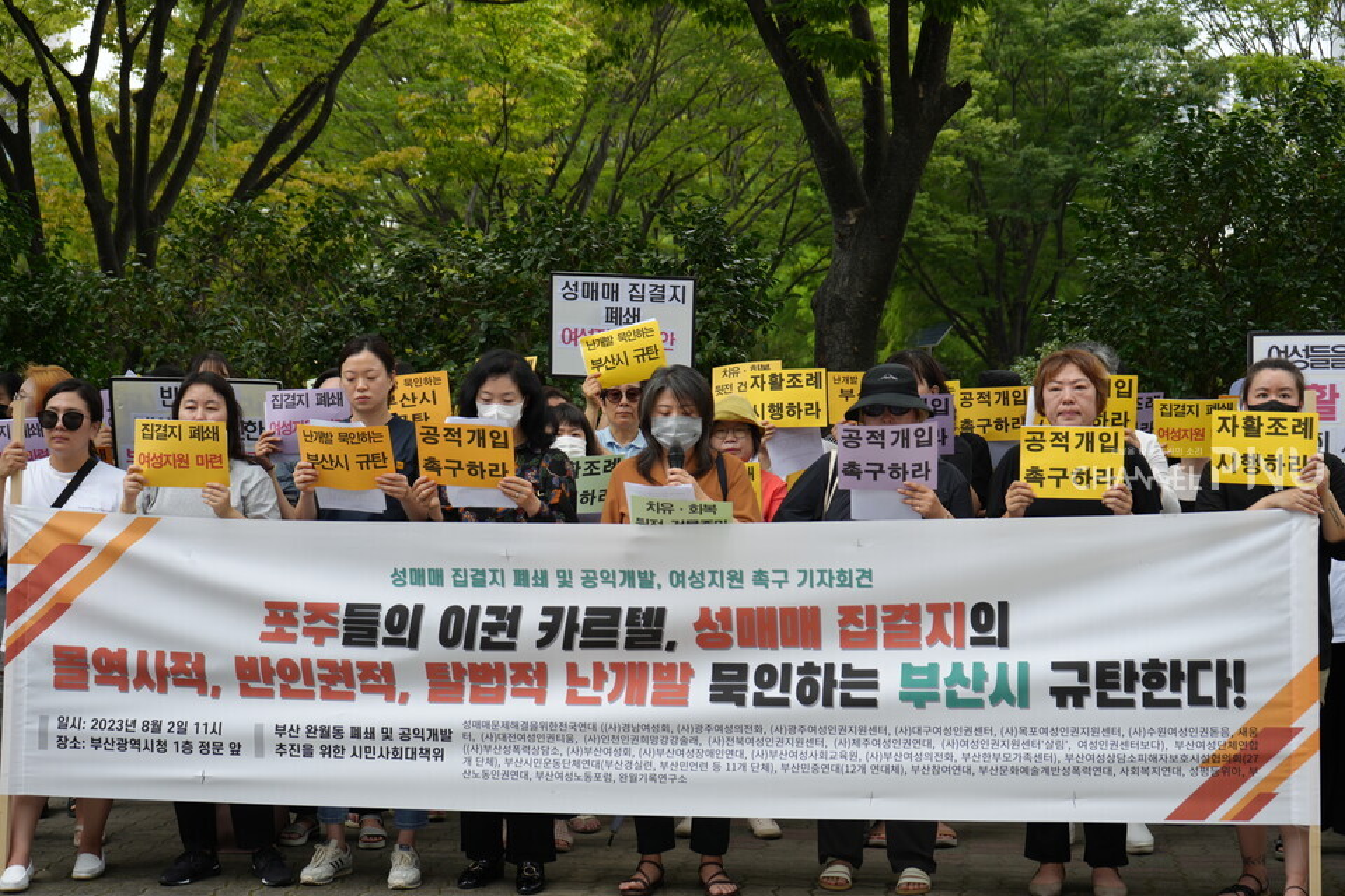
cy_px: 448
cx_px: 672
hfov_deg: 32.9
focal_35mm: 61
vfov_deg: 22.3
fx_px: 2279
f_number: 5.6
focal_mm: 61
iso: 100
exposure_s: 1/160
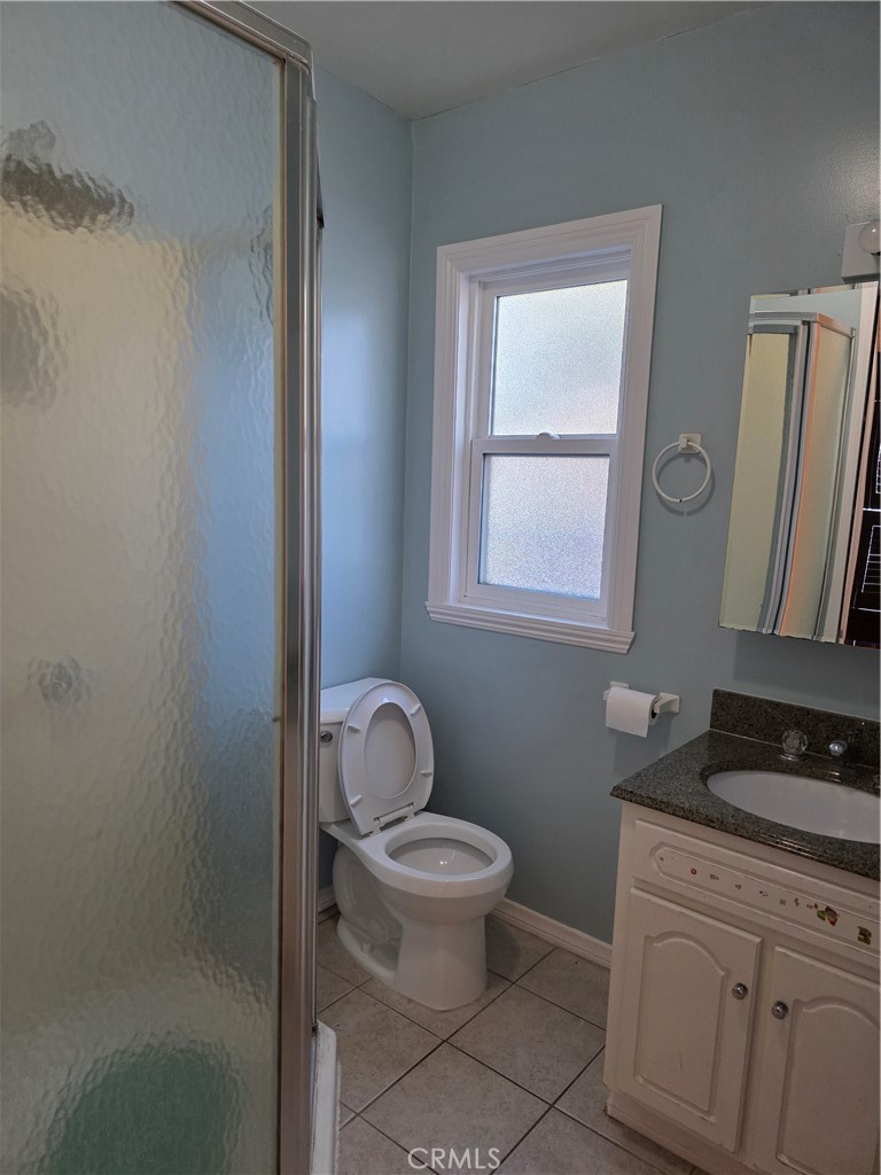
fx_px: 780
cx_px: 440
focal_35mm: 23
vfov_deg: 73.9
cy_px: 588
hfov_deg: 58.9
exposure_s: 1/120
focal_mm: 6.3
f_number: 1.7
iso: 500
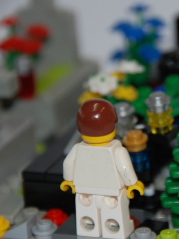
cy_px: 120
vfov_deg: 4.6
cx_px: 166
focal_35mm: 433
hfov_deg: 3.4
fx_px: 2988
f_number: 6.3
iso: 400
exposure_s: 1/60
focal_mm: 200
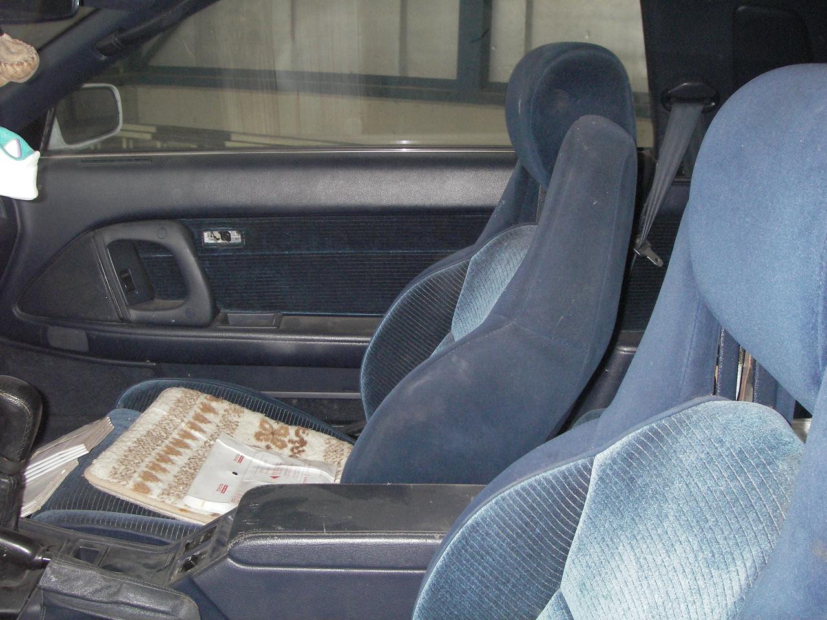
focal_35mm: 38
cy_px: 310
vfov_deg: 37.7
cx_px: 414
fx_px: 908
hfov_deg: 49.0
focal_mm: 6.3
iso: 125
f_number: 3.3
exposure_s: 1/30
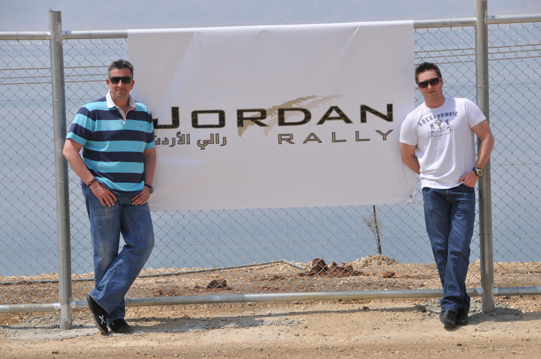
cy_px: 180
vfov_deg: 7.6
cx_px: 270
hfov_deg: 11.4
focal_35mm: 180
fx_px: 2702
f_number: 11
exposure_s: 1/500
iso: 200
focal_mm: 120
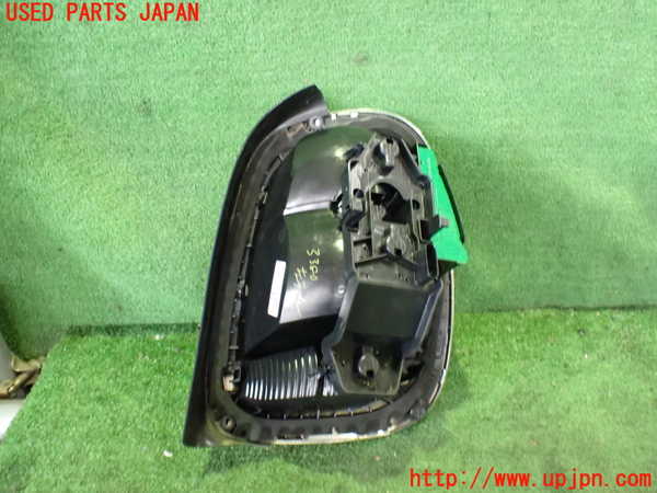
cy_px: 246
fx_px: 569
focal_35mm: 30
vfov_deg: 46.8
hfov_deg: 60.0
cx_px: 328
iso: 1250
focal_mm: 5.4
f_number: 2.3
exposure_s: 1/30
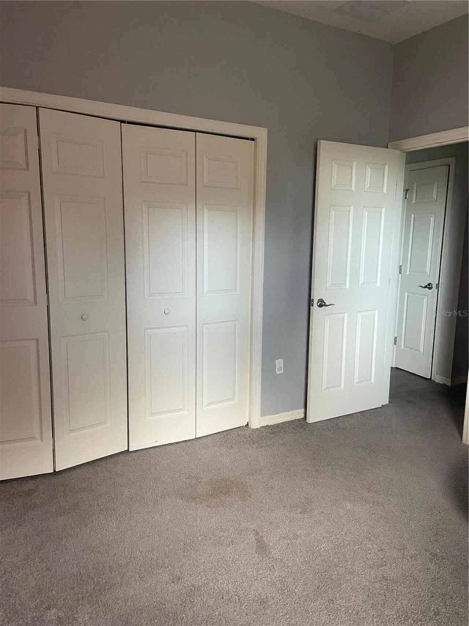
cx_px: 234
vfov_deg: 67.3
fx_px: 470
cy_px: 313
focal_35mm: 26
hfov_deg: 53.1
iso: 250
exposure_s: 1/60
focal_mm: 4.25
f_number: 1.8
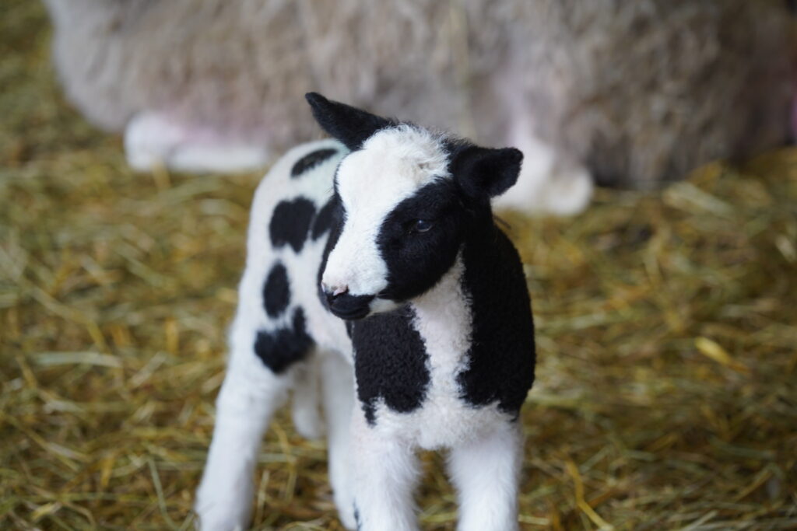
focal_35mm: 149
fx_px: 3299
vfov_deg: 9.2
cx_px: 398
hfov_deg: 13.8
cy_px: 266
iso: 1250
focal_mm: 149
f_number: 4
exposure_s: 1/160
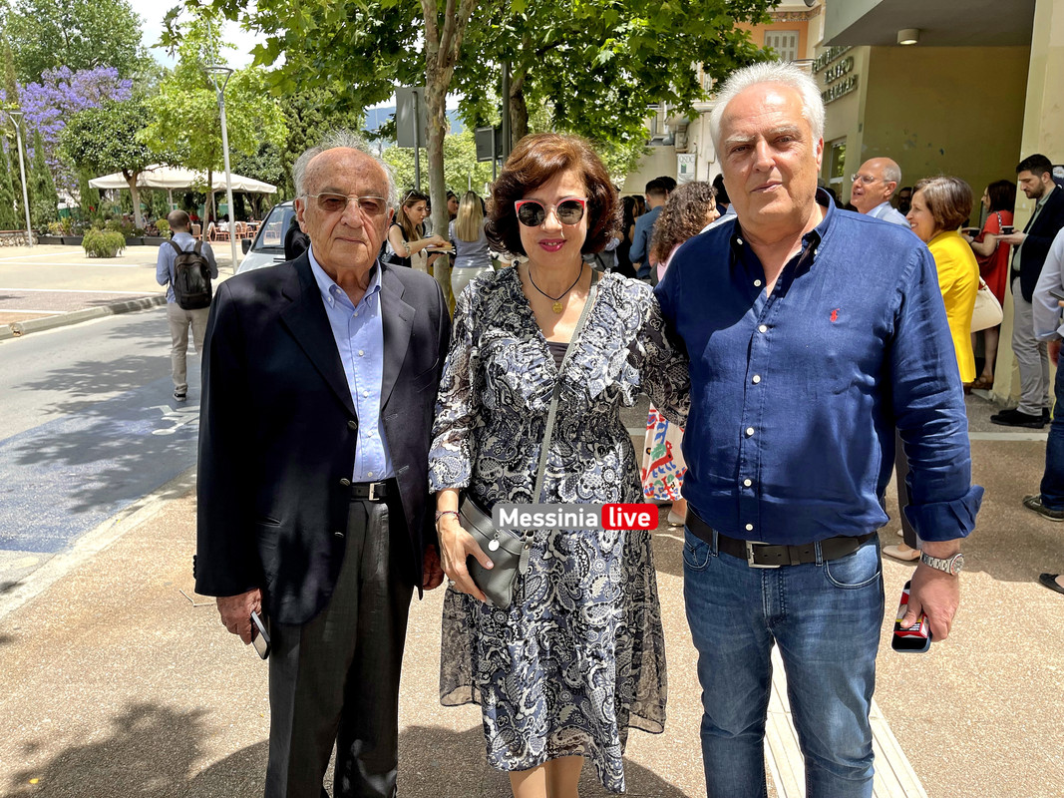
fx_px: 768
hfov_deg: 69.4
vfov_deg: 54.9
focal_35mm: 25
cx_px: 532
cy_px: 399
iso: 32
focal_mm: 5.1
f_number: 1.6
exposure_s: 1/1225
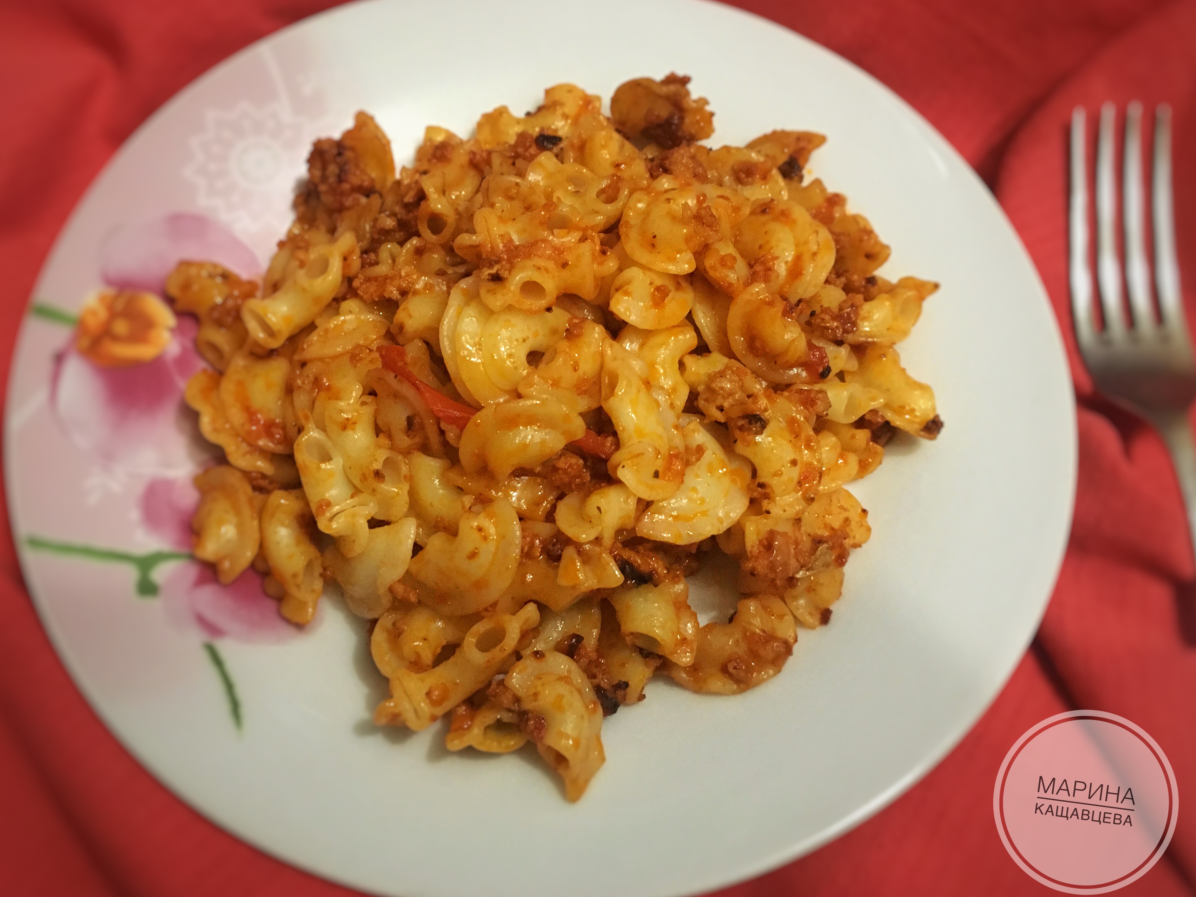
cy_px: 443
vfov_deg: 45.4
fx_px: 1071
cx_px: 600
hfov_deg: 58.4
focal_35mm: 31
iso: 320
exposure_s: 1/17
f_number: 2.2
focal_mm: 4.15
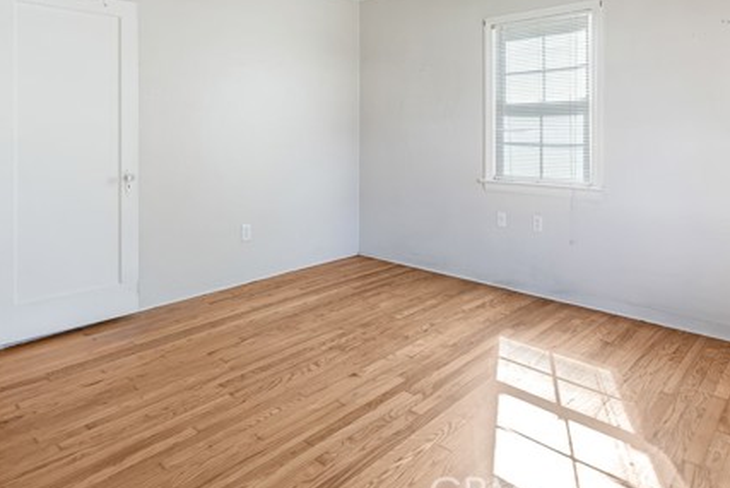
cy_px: 152
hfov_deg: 73.7
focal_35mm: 24
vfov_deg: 51.9
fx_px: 487
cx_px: 378
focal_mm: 16
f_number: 3.5
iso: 100
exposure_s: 1/13
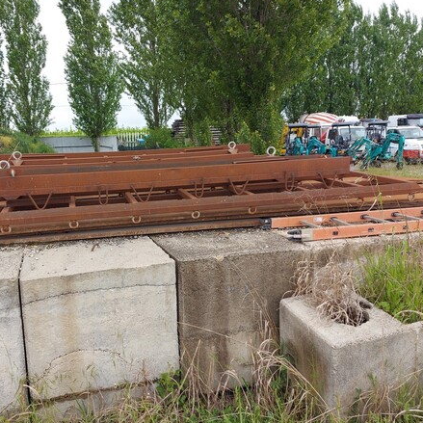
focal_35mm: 29
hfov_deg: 54.7
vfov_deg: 55.6
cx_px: 148
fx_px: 401
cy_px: 211
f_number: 1.8
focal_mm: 5.23
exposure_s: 1/221
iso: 32
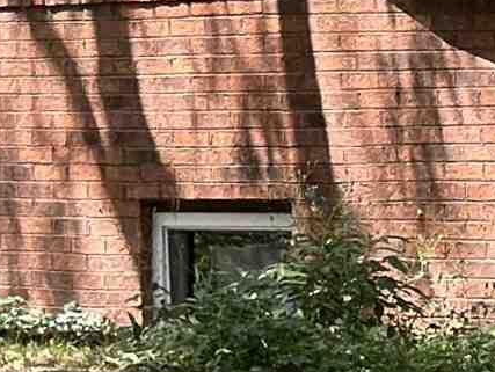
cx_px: -159
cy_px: -155
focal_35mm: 345
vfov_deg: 4.3
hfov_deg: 5.7
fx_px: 4938
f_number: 1.78
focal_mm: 6.86
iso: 80
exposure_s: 1/467
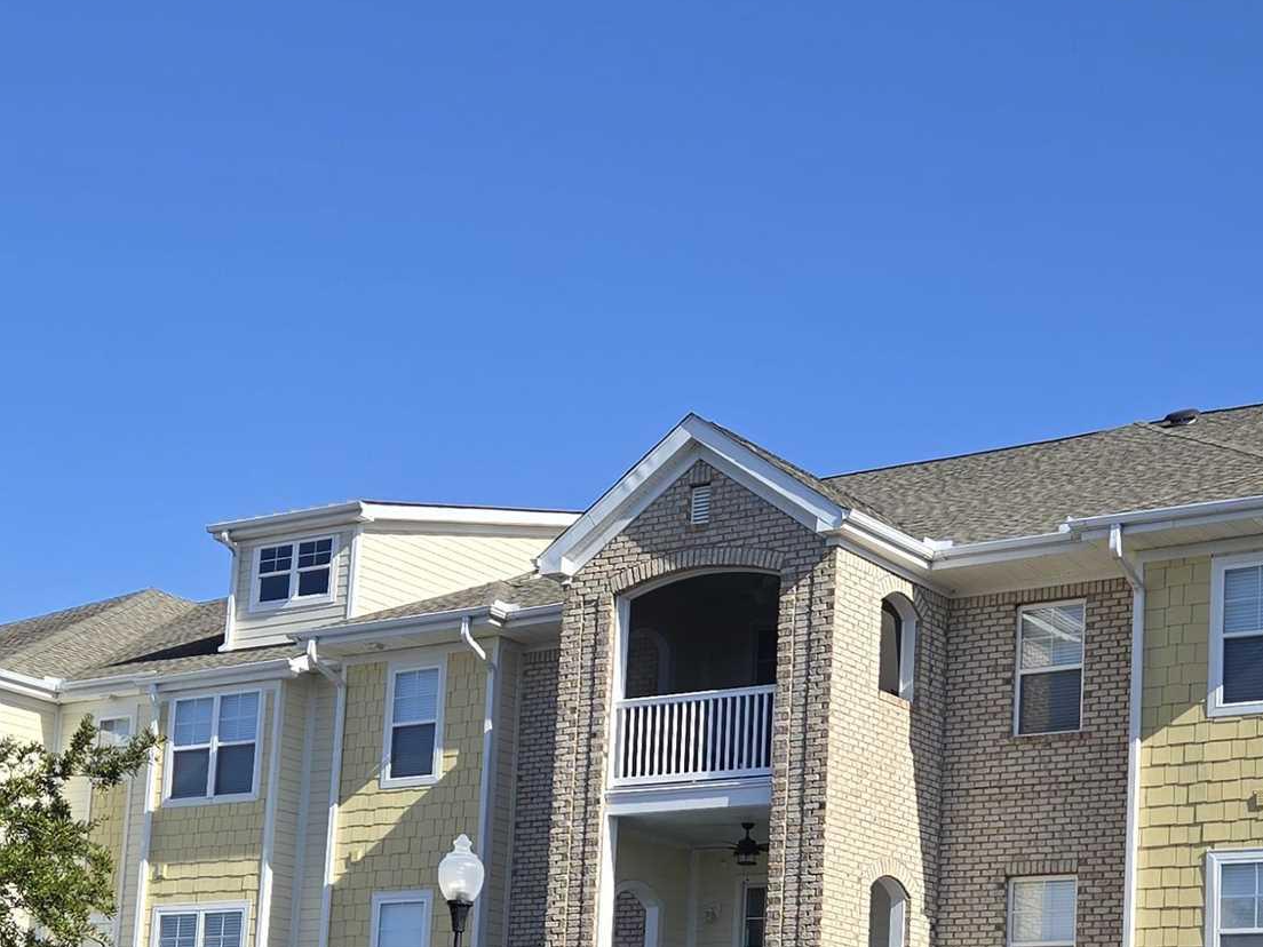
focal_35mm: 64
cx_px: 676
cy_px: 917
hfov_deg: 30.3
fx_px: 2335
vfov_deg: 22.2
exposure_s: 1/1709
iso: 25
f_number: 1.8
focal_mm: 5.4
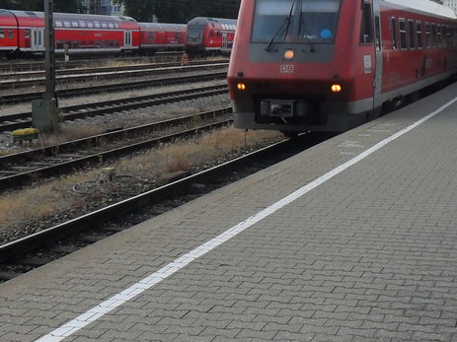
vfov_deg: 21.0
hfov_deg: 27.4
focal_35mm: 70
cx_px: 346
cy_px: 133
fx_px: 924
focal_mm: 4.9
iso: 100
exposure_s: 1/500
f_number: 3.5
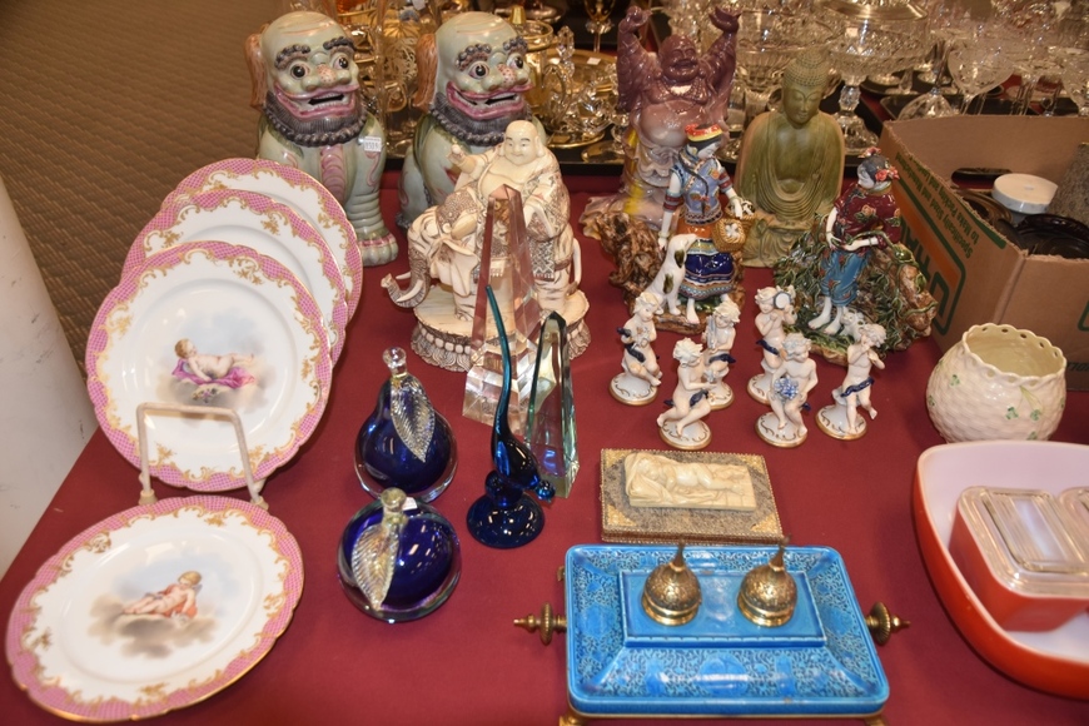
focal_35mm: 27
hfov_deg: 67.4
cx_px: 544
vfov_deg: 47.9
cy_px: 363
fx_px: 817
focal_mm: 18
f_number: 3.5
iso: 800
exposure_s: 1/60
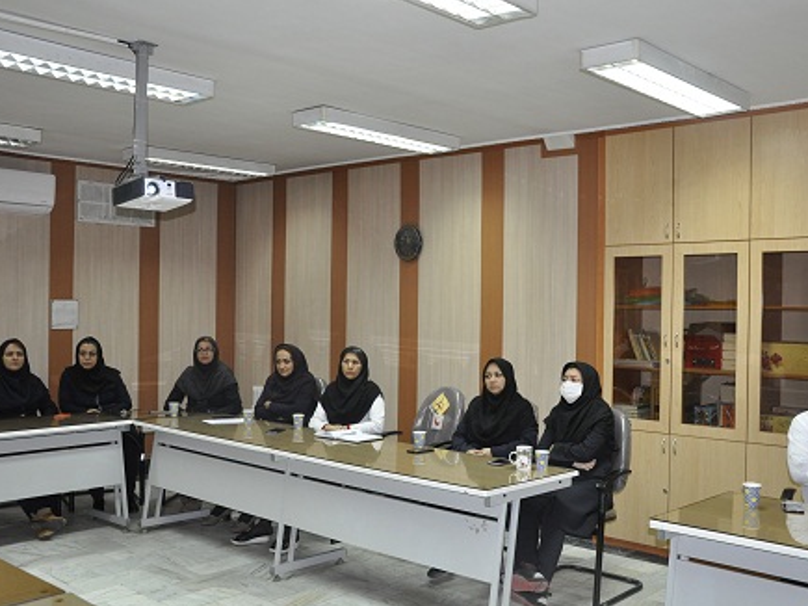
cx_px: 429
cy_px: 306
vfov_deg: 38.6
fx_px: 863
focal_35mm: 37
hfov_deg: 50.1
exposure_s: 1/60
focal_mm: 22
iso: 800
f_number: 3.8
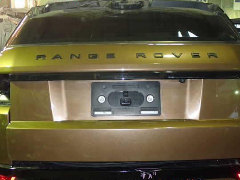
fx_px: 291
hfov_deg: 44.8
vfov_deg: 34.3
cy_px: 90
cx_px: 126
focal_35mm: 42
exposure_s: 1/40
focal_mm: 6.83
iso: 640
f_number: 2.7
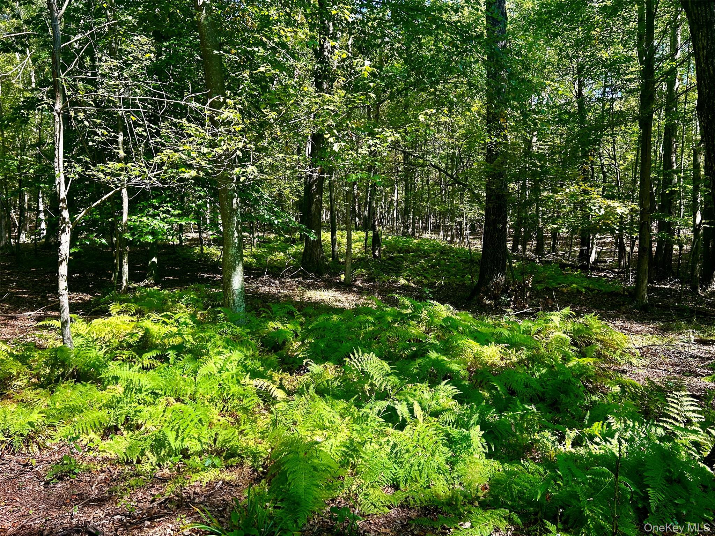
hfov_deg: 67.3
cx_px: 358
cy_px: 268
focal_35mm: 26
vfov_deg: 53.1
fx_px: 537
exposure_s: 1/434
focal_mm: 5.7
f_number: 1.5
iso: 50
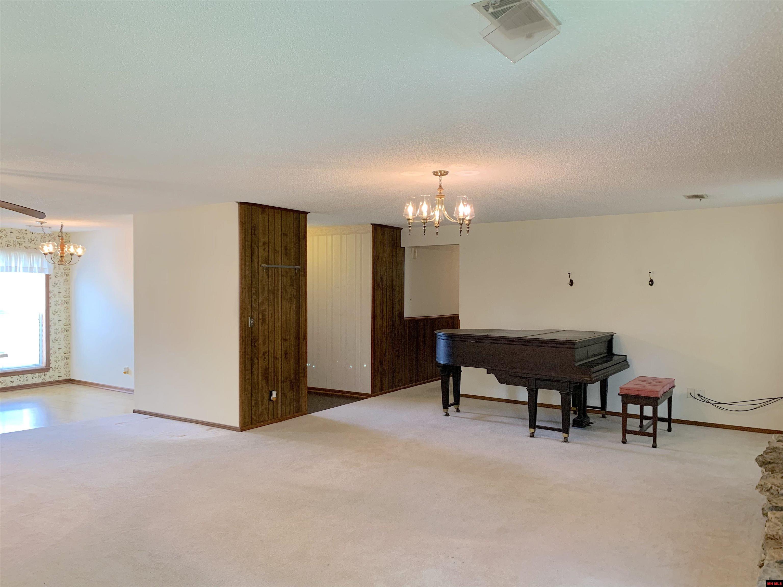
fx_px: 588
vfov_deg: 53.1
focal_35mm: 26
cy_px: 294
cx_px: 392
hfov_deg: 67.3
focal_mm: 4.25
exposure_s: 1/60
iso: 125
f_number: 1.8
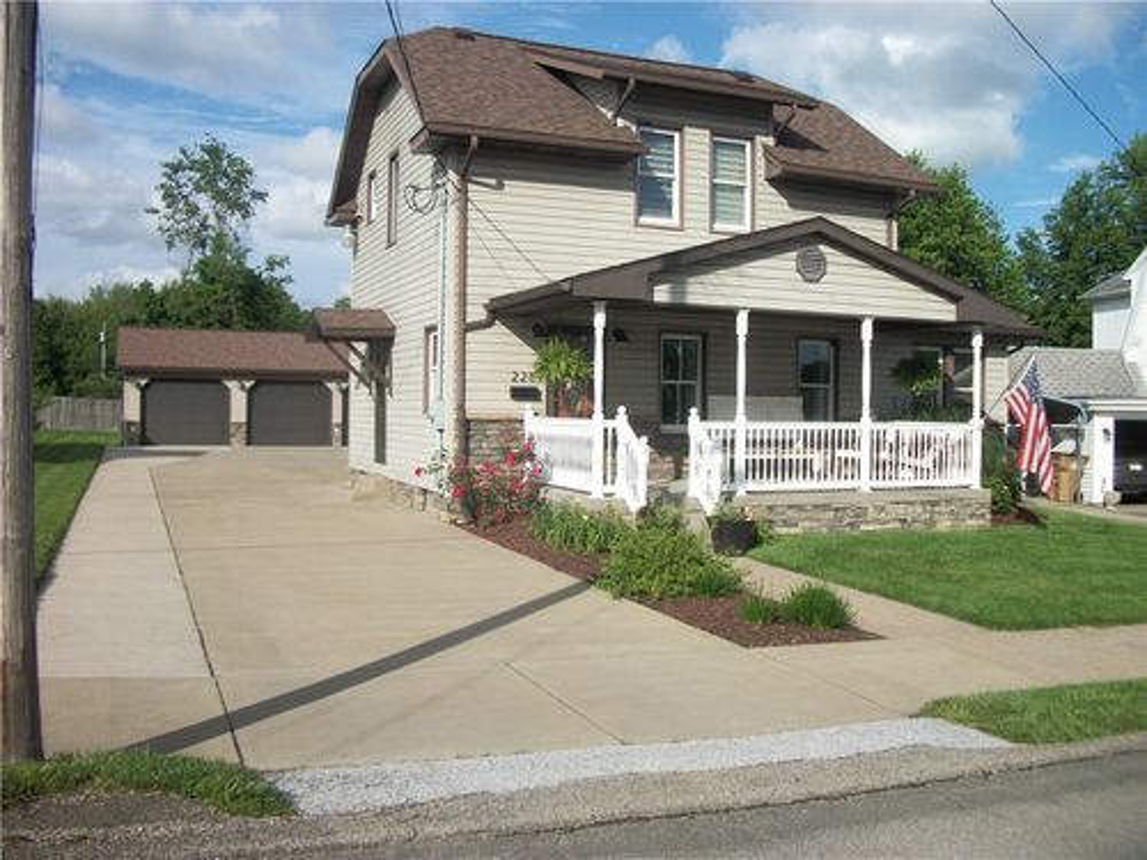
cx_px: 574
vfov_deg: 44.2
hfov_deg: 56.8
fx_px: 1060
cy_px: 430
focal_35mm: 32
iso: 80
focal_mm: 5.7
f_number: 8.8
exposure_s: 1/250
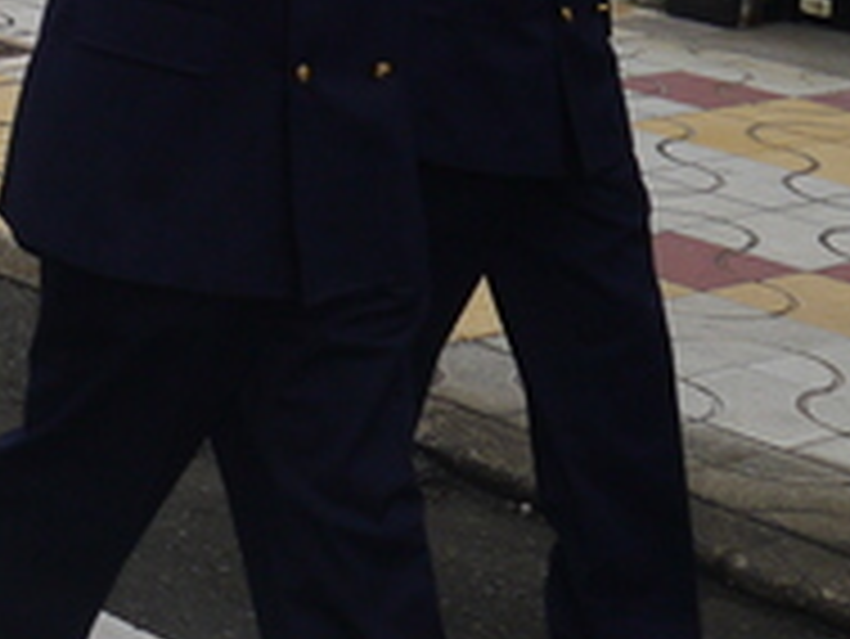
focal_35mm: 124
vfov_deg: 11.6
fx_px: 3047
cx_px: -751
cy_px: -259
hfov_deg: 13.9
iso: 160
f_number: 5.6
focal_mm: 14
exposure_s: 1/250
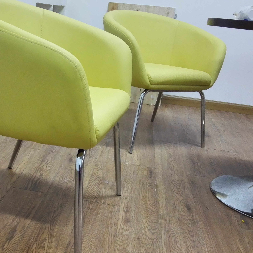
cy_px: 130
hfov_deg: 37.6
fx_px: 364
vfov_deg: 38.3
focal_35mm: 44
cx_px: 69
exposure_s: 1/33.4
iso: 250
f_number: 2
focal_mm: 3.8
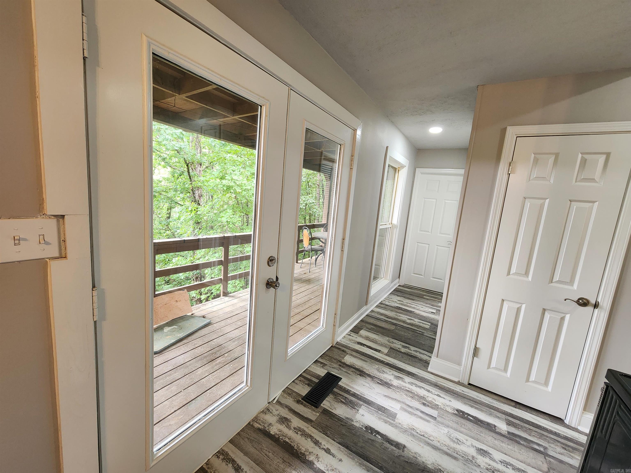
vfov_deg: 89.9
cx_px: 316
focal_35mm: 13
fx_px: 237
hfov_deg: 106.2
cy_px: 236
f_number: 2.2
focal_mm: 2.2
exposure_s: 1/60
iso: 250
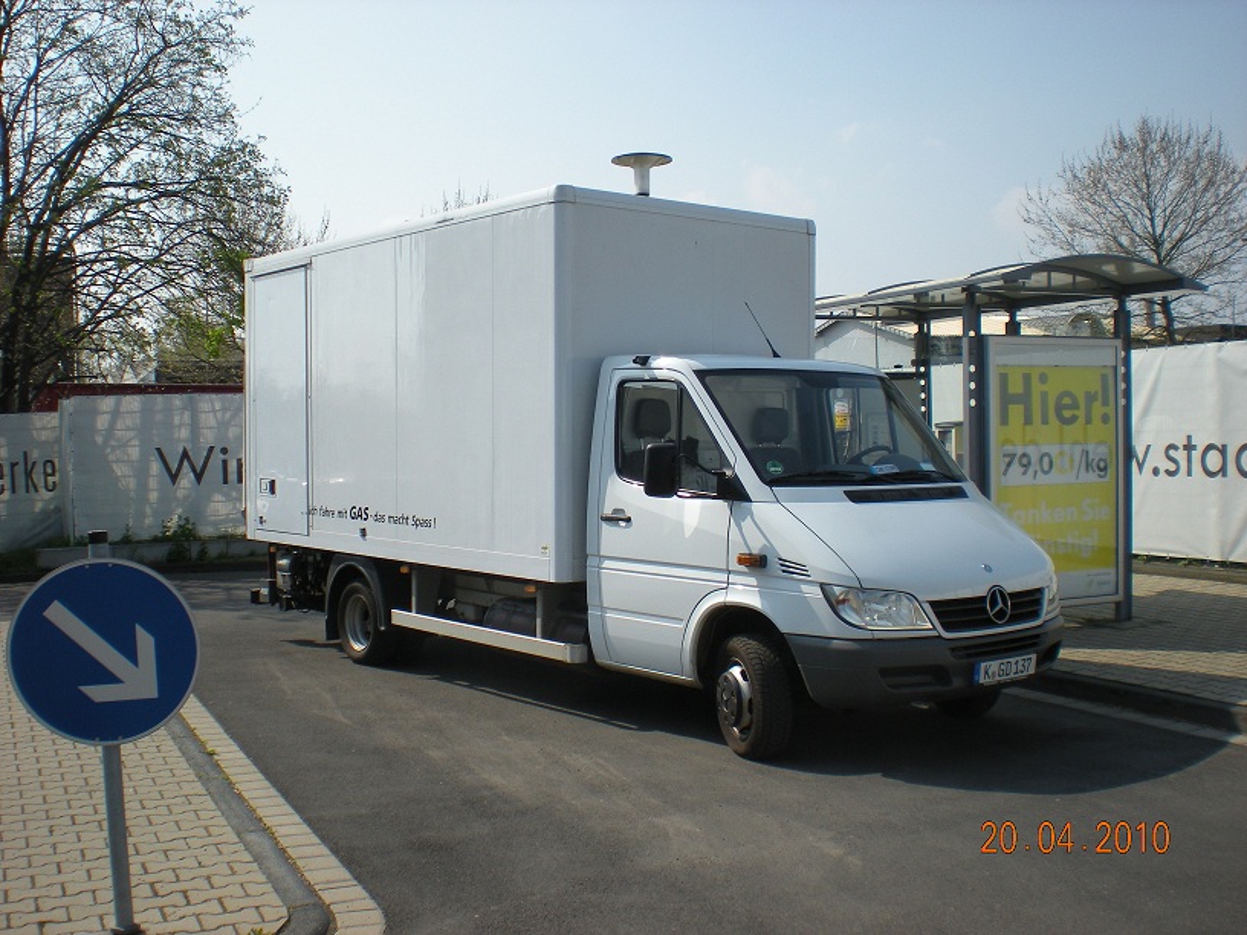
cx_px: 624
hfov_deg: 49.0
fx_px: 1369
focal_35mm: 38
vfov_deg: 37.7
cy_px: 468
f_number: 4.6
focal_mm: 6.3
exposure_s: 1/522
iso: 64
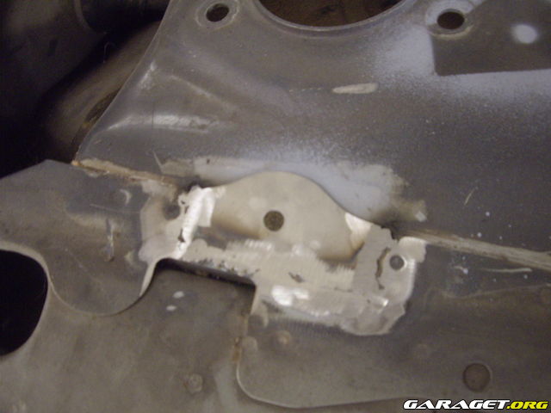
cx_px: 276
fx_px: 605
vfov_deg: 37.7
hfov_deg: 49.0
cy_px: 206
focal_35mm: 38
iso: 400
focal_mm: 7.9
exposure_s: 1/15
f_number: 2.8
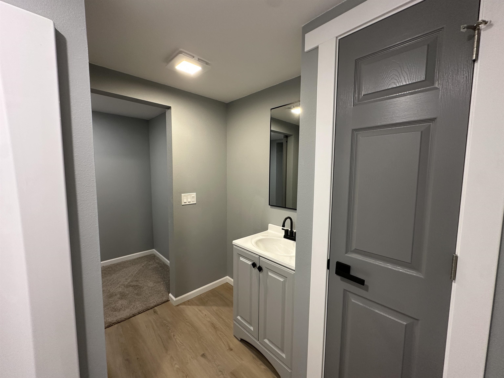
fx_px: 204
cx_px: 252
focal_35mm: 14
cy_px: 189
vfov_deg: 85.7
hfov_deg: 102.1
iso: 200
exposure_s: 1/60
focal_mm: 2.22
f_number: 2.2
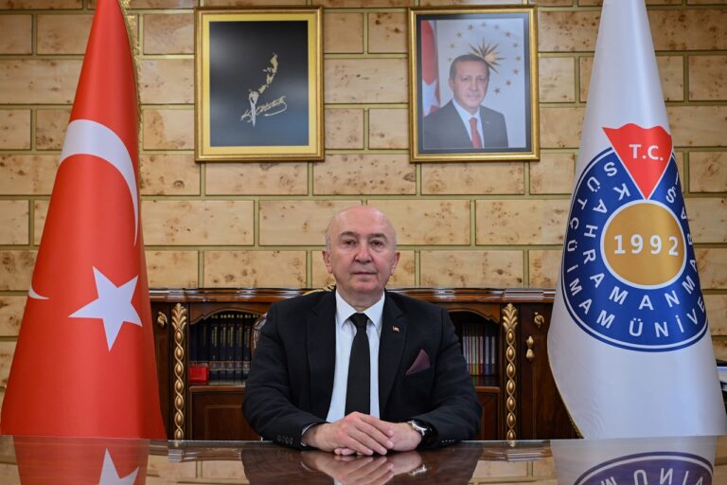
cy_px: 242
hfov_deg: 51.9
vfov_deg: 35.9
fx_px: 747
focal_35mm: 37
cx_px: 364
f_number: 4.5
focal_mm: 37
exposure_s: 1/125
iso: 800
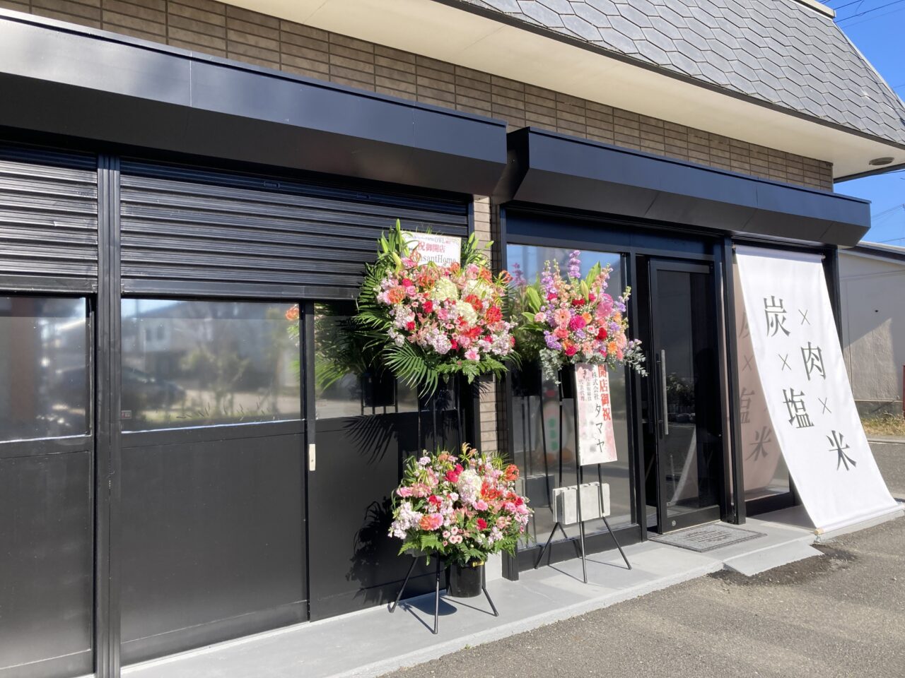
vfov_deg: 49.7
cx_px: 452
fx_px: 732
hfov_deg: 63.4
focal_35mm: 28
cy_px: 339
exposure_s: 1/1200
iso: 20
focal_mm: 3.99
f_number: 1.8
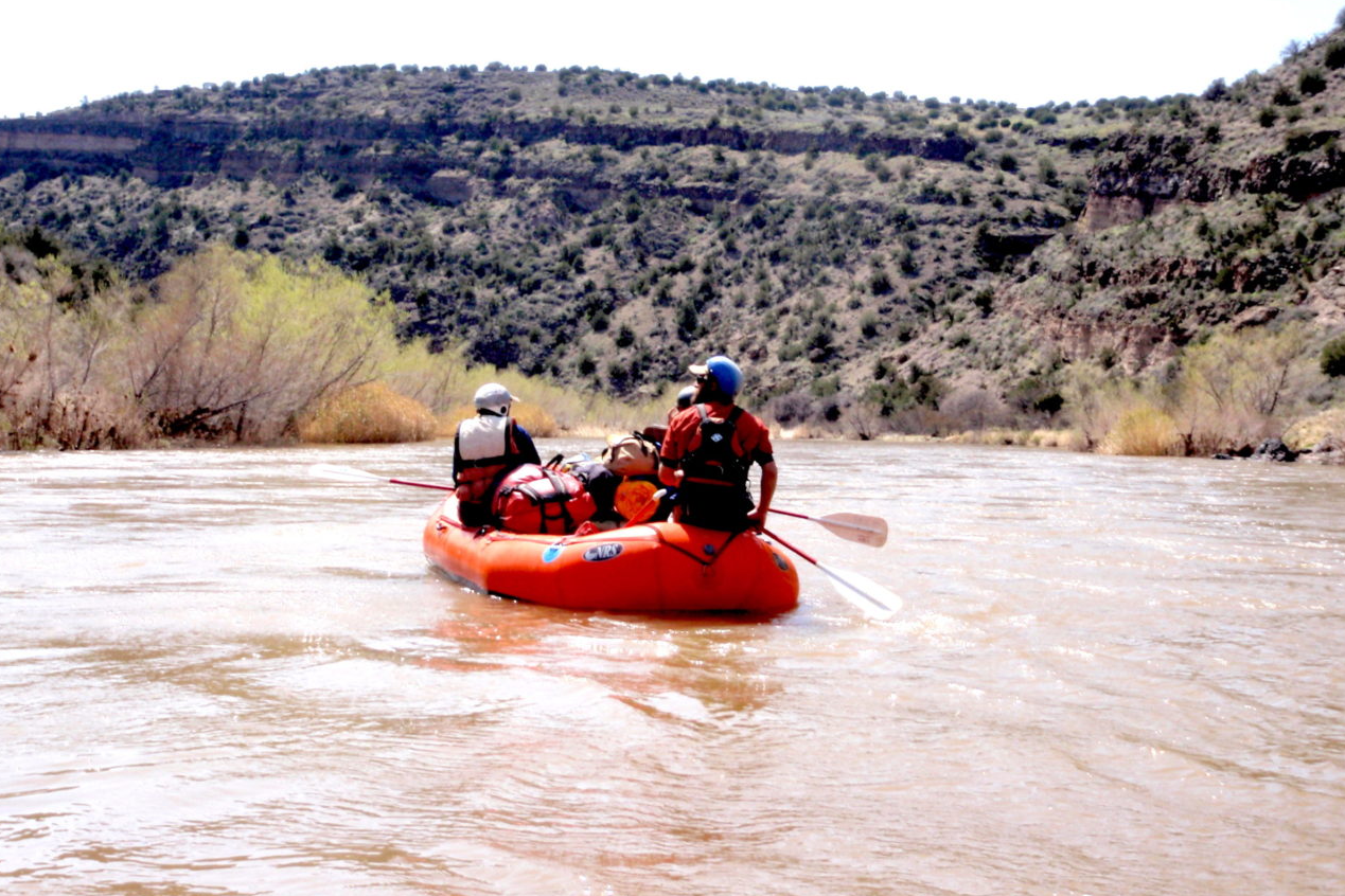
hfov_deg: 41.9
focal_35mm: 47
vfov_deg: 28.6
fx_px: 1756
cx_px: 648
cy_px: 425
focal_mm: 7.57
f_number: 6.3
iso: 64
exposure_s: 1/200
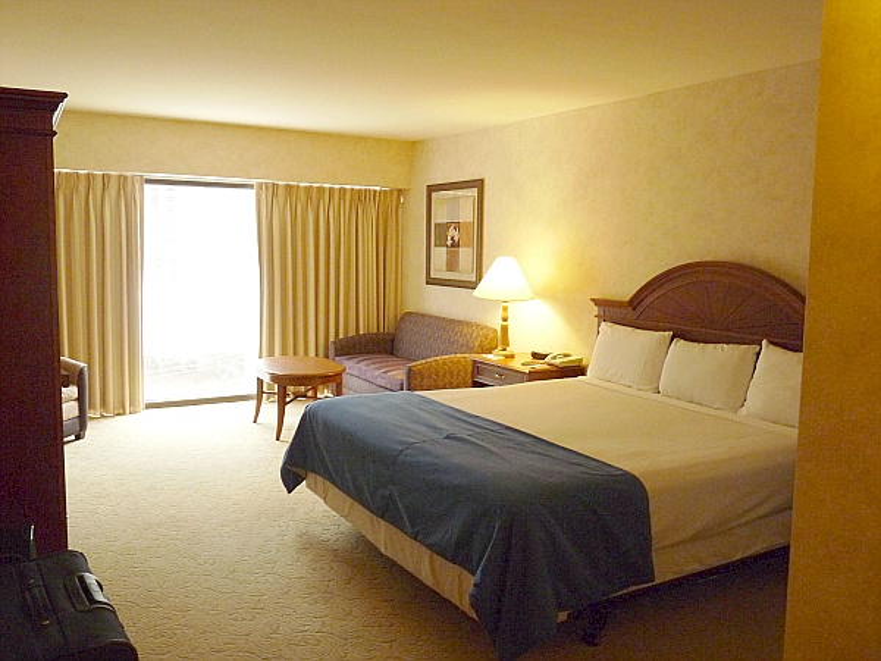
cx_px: 440
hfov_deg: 61.7
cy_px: 330
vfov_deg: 48.2
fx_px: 738
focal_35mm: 29
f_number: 2.8
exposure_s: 1/20
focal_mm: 5.2
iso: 400
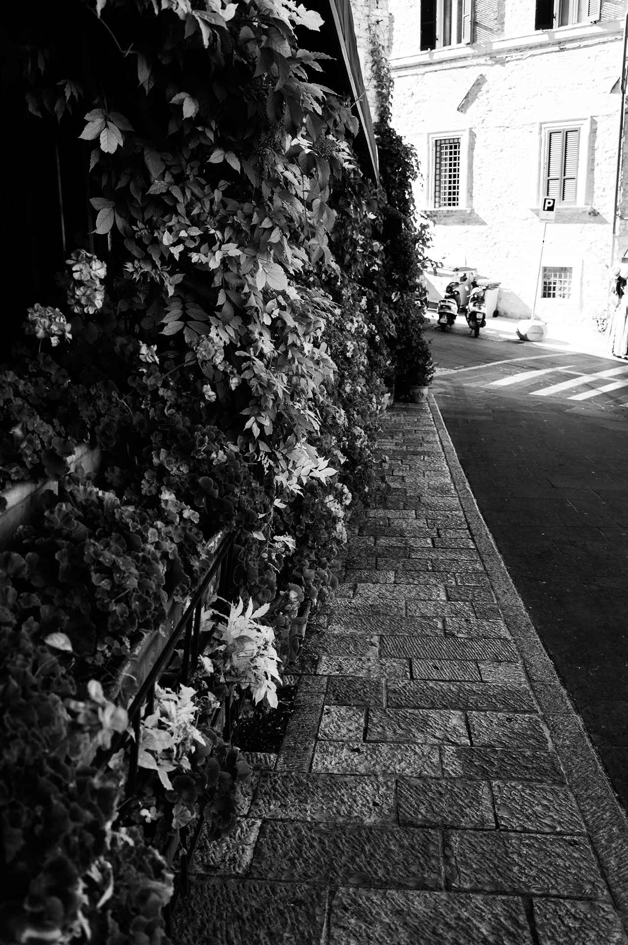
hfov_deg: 39.9
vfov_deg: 57.3
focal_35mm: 33
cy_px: 472
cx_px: 314
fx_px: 865
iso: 100
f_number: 5
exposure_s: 1/100
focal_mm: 22
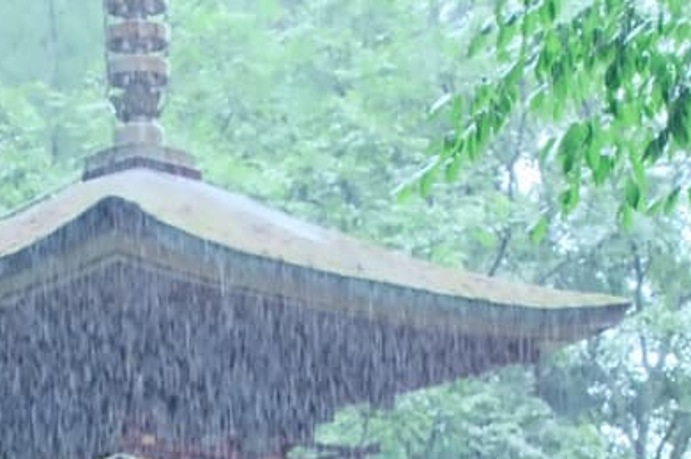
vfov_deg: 8.9
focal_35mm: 151
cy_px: 677
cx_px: 200
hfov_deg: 13.6
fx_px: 2896
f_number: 5
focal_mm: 27.5
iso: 3200
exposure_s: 1/100
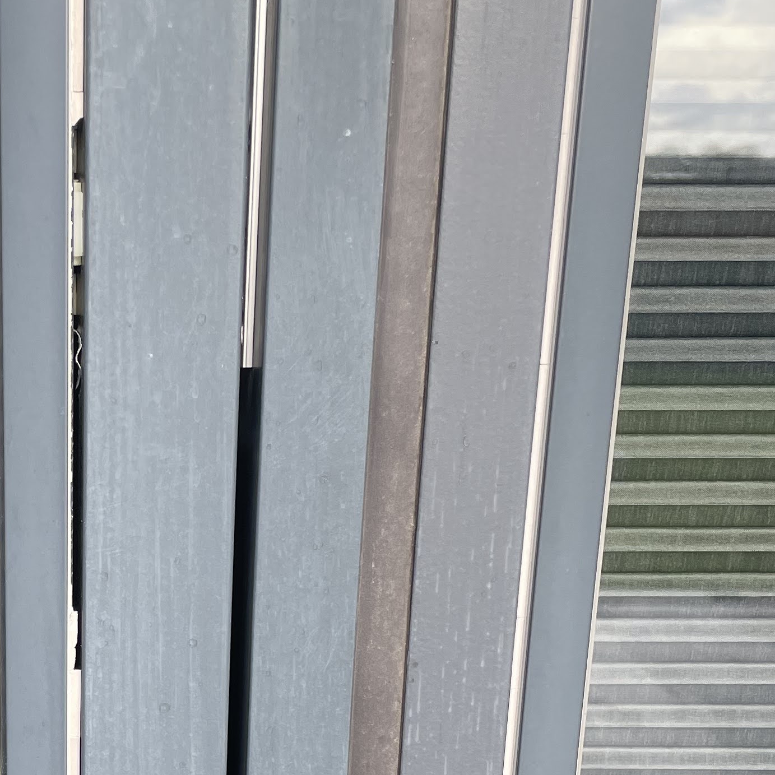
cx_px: 90
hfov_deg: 25.0
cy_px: 712
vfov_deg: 24.9
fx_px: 1697
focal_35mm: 67
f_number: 1.6
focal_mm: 4.2
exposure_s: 1/525
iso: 32
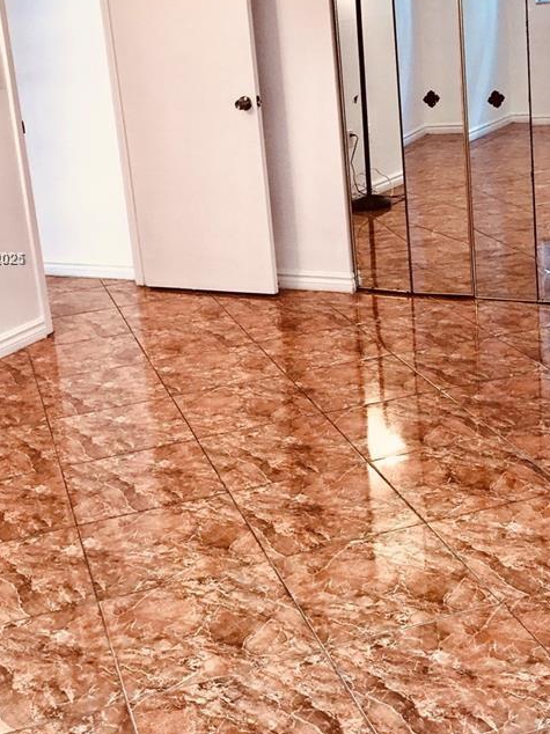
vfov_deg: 35.9
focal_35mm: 53
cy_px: 259
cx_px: 333
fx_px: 1124
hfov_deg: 27.4
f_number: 1.8
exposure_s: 1/44
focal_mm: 3.99
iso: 20
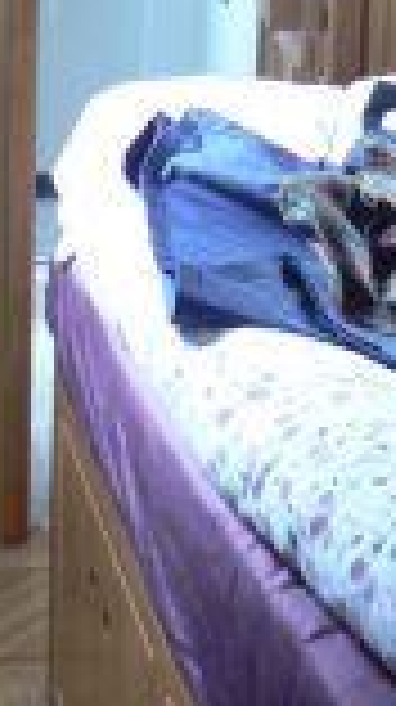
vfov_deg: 22.8
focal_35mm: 90
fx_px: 1685
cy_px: 9
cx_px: 238
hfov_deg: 13.4
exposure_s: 1/20
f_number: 2.8
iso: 200
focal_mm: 6
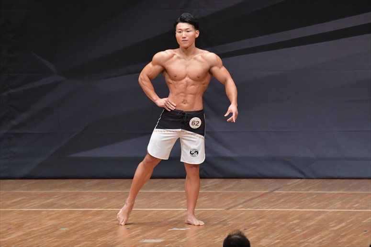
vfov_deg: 4.8
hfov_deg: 7.2
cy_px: 124
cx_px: 186
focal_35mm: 285
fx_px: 2936
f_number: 5.6
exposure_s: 1/400
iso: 6400
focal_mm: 190
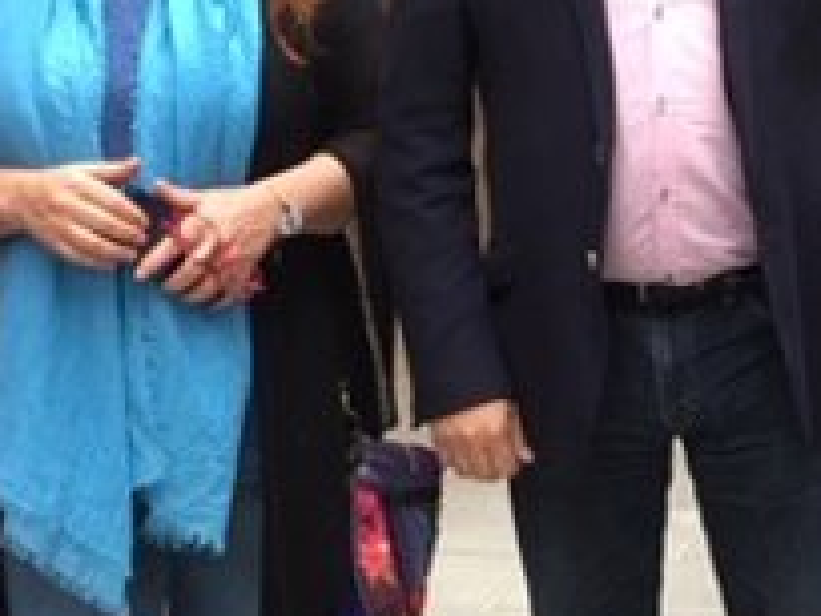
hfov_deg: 19.7
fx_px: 2324
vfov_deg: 15.1
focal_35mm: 98
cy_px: 234
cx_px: 741
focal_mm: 4.15
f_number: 2.2
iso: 40
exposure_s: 1/33
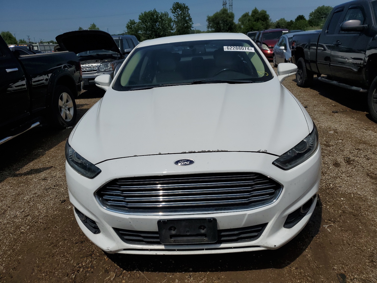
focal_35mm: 26
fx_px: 283
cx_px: 188
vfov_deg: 53.1
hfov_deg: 67.3
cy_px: 142
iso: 51
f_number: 1.5
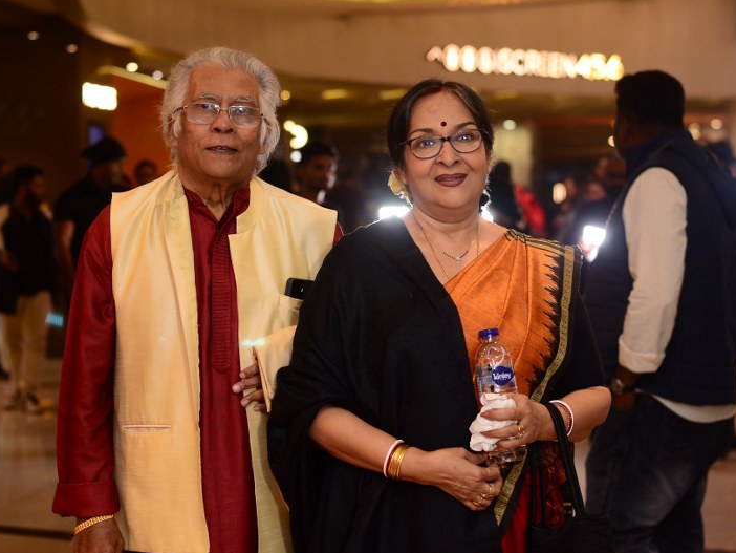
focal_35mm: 82
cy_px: 276
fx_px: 1744
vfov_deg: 18.0
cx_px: 322
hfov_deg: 23.8
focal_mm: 50
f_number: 2.8
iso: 800
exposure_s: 1/125
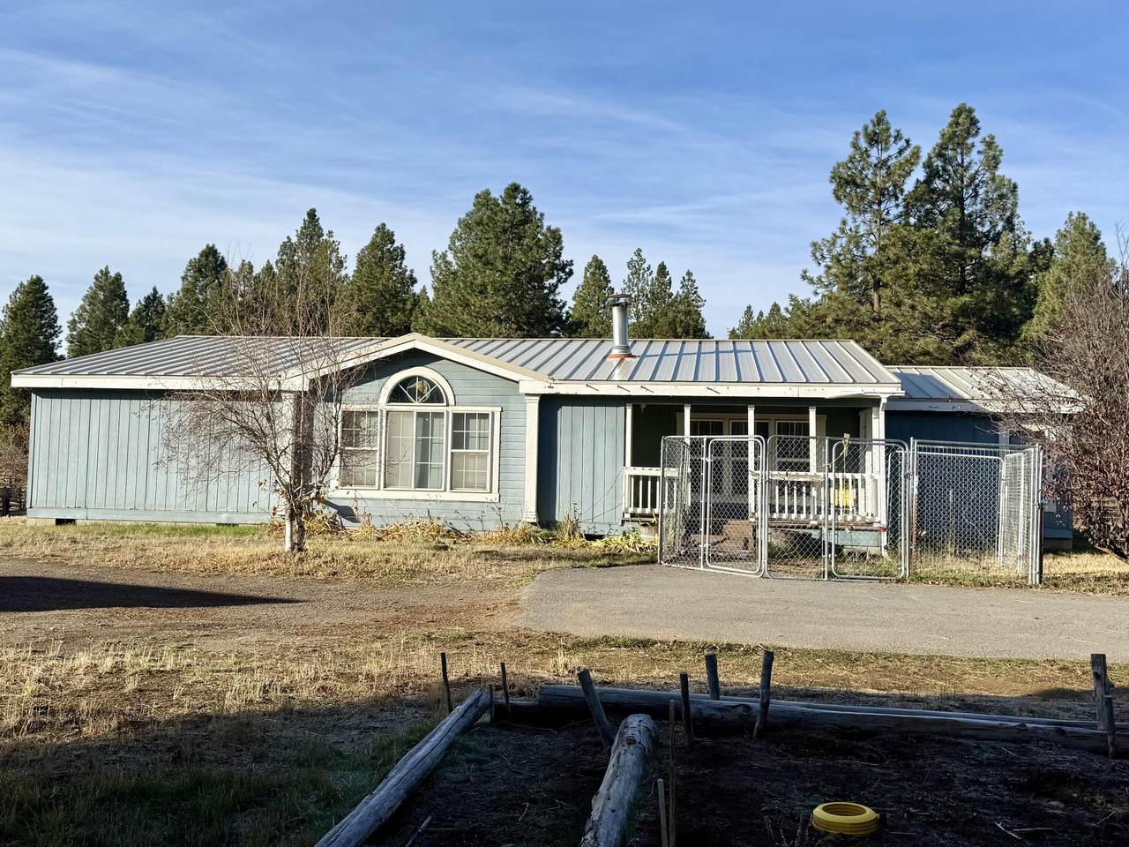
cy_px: 424
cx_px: 564
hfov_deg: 71.6
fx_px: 783
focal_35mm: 24
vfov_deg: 56.8
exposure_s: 1/3953
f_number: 1.78
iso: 80
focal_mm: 6.76
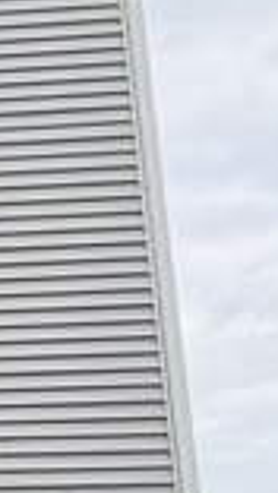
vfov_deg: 16.5
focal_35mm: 129
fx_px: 1687
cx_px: -540
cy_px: 414
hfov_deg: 8.1
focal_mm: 6.76
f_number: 1.78
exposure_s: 1/1812
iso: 80
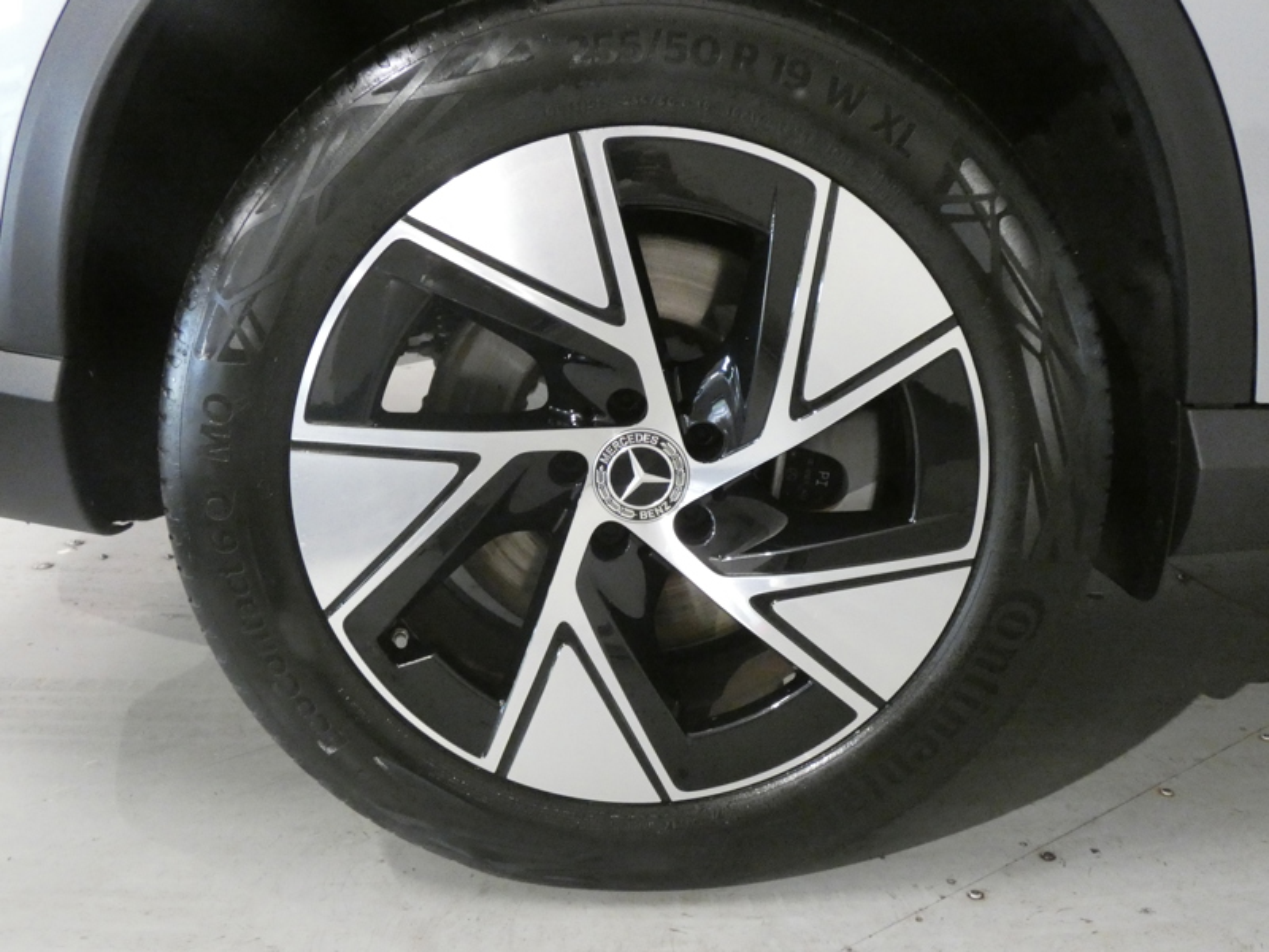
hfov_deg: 52.6
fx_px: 1283
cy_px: 476
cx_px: 634
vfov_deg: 40.7
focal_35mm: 35
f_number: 3.4
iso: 1600
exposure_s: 1/50
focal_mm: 6.2
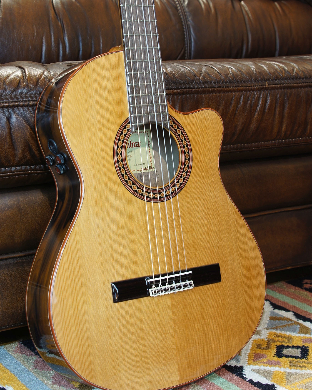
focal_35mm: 66
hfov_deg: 23.3
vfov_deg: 28.8
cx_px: 155
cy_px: 157
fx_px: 757
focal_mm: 35
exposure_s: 1/3
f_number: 7.1
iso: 100
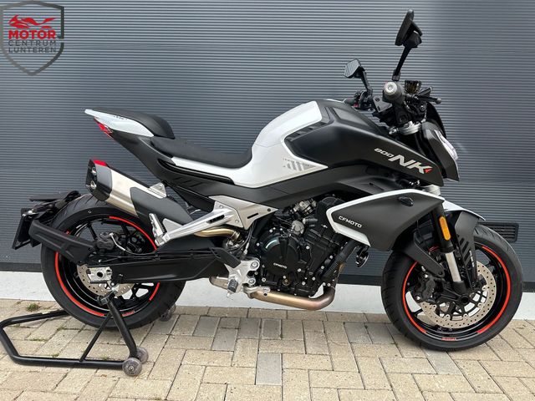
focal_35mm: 24
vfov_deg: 56.8
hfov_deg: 71.6
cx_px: 268
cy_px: 200
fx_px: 371
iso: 250
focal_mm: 6.86
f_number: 1.78
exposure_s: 1/111
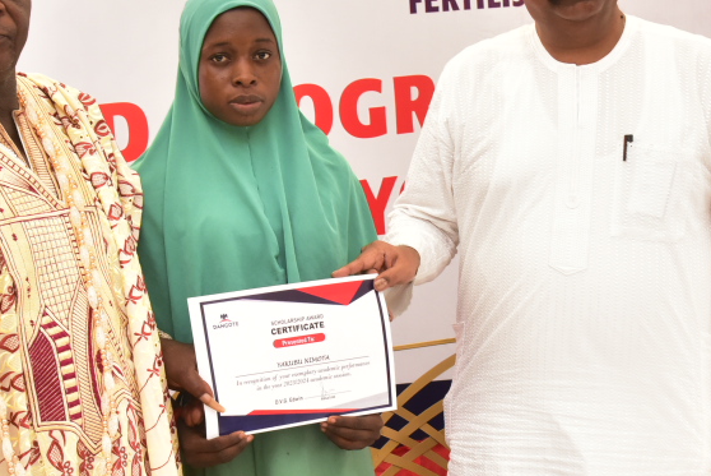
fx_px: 1542
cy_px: 209
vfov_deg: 17.5
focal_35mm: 78
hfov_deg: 25.7
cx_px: 189
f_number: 9
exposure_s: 1/125
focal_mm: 34
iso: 3200
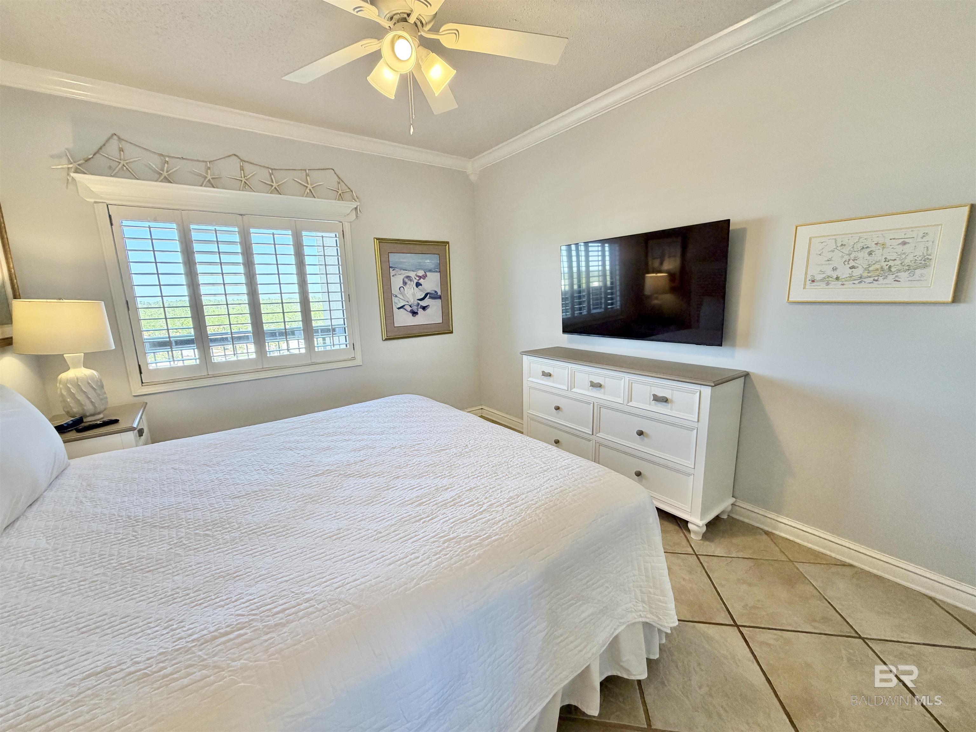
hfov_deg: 102.1
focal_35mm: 14
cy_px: 366
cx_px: 488
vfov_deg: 85.7
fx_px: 395
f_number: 2.2
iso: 160
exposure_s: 1/120
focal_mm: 2.22
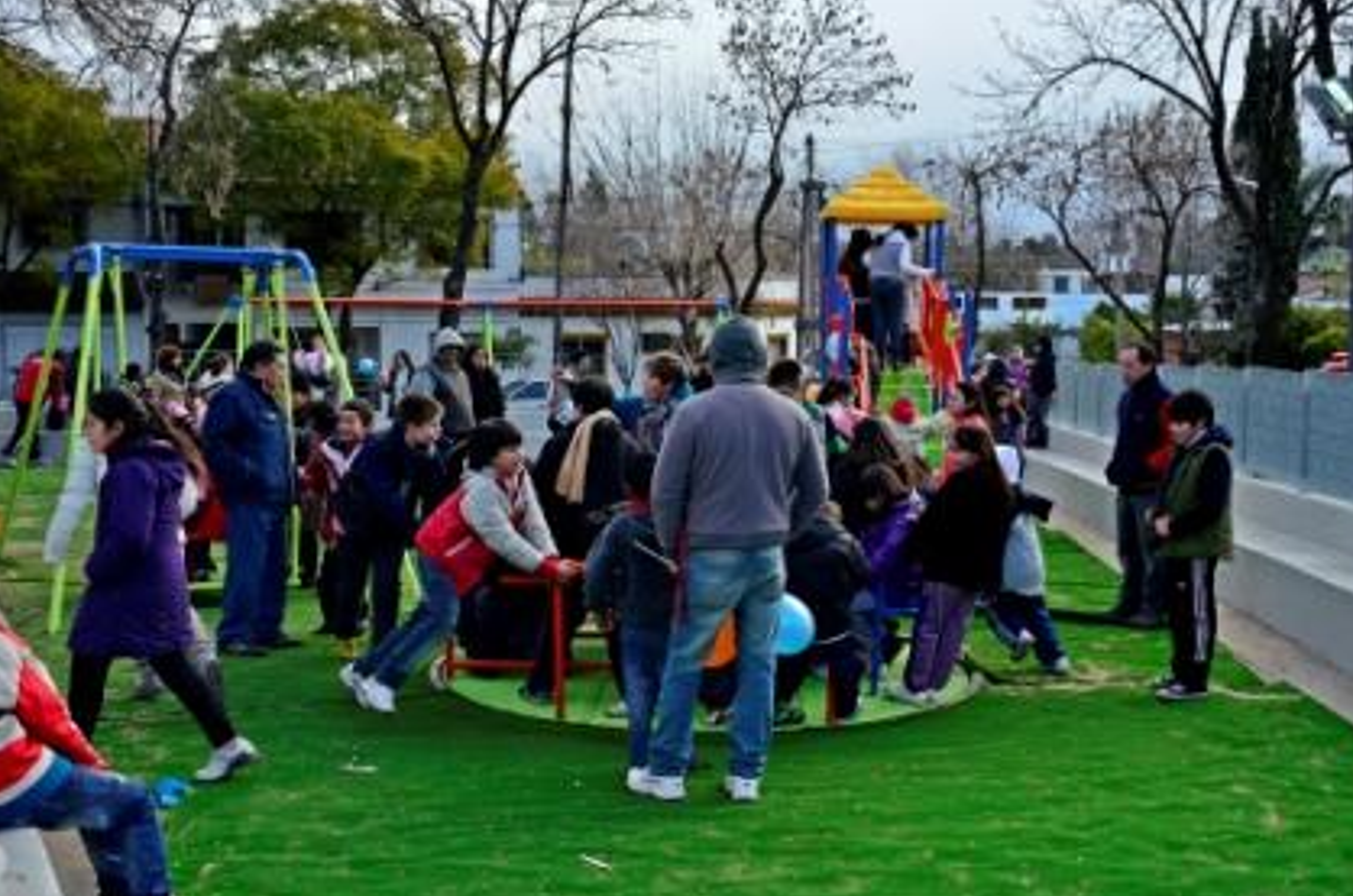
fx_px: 1688
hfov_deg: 43.7
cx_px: 715
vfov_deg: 29.7
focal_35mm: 45
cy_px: 467
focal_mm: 28
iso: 1250
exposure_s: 1/2000
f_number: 4
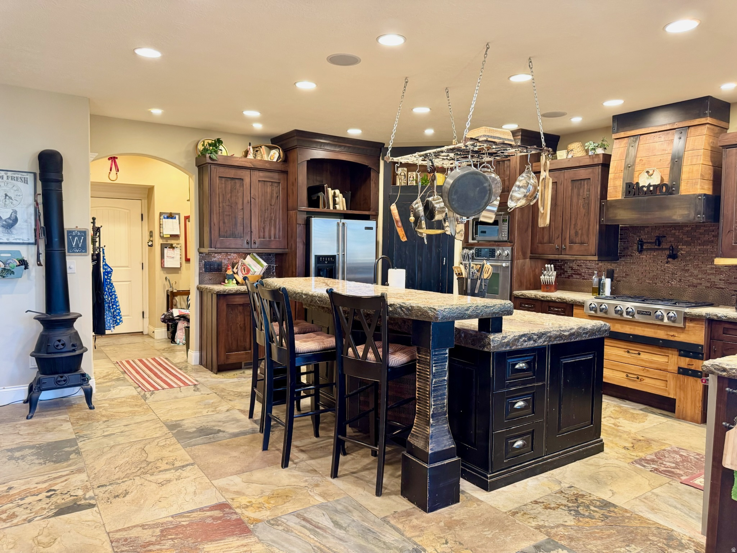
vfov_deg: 56.8
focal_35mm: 24
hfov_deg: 71.6
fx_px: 511
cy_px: 276
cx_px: 368
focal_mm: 6.76
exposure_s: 1/60
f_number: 1.78
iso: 250
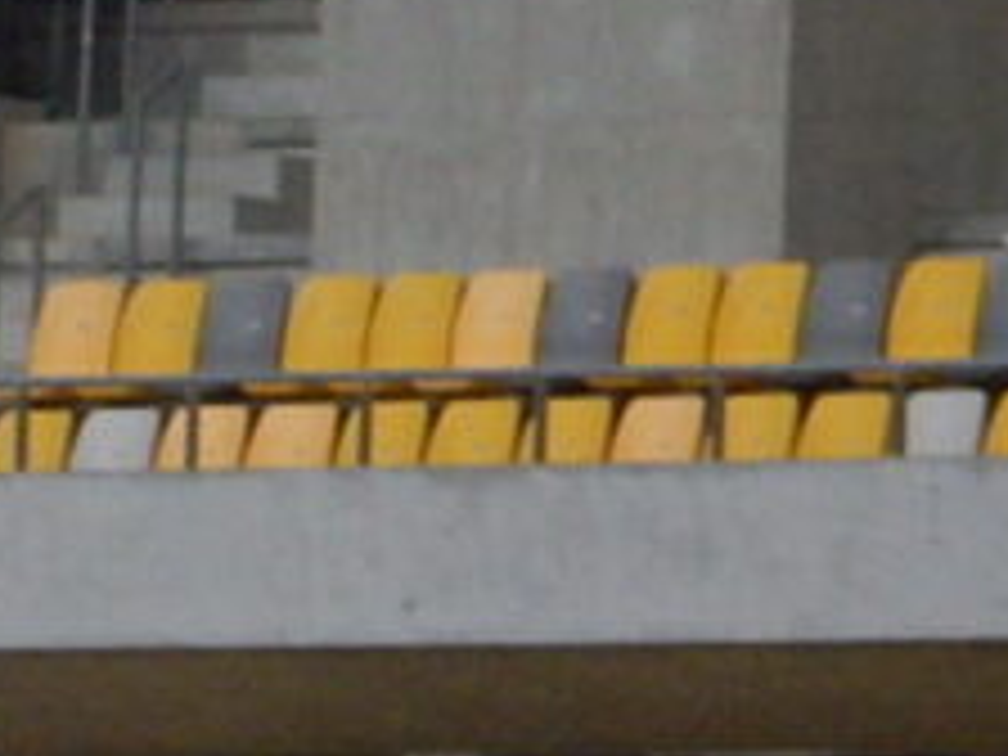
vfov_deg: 1.7
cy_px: -454
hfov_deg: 2.2
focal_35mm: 877
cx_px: -1364
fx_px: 25538
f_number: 6
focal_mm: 29.2
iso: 125
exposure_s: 1/60
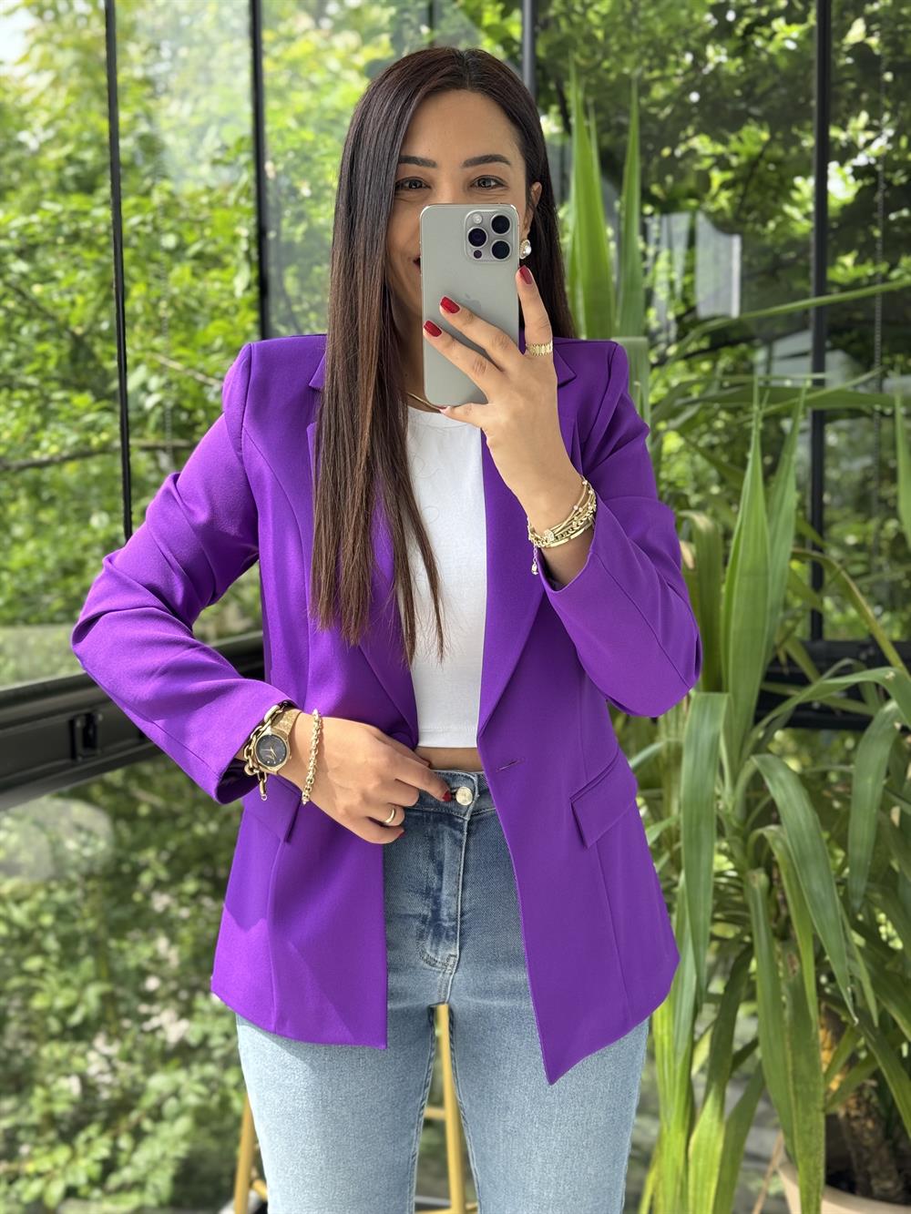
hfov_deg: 30.3
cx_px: 456
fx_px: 1684
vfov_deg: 39.7
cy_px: 607
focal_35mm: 48
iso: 64
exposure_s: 1/200
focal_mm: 6.76
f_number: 1.78
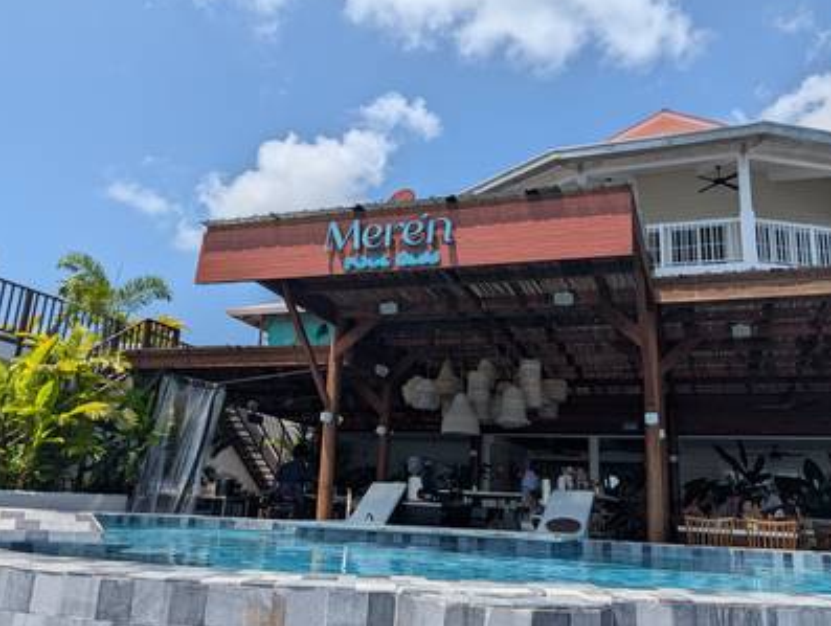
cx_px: 427
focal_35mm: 29
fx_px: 697
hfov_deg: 61.6
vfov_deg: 48.3
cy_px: 321
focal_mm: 6.9
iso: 20
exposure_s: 1/1548
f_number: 1.68
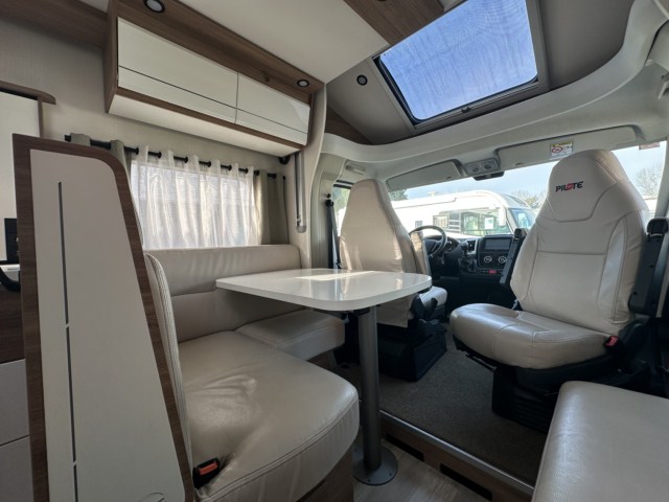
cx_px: 334
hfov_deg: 102.1
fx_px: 271
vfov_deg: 85.7
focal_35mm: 14
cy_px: 251
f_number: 2.2
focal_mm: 2.22
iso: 40
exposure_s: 1/145
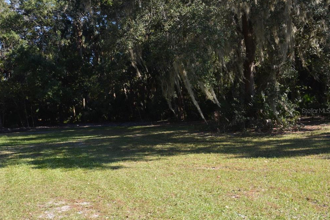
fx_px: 367
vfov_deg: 33.4
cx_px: 162
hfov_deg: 48.5
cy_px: 110
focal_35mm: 40
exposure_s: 1/200
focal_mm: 26
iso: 200
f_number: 7.1
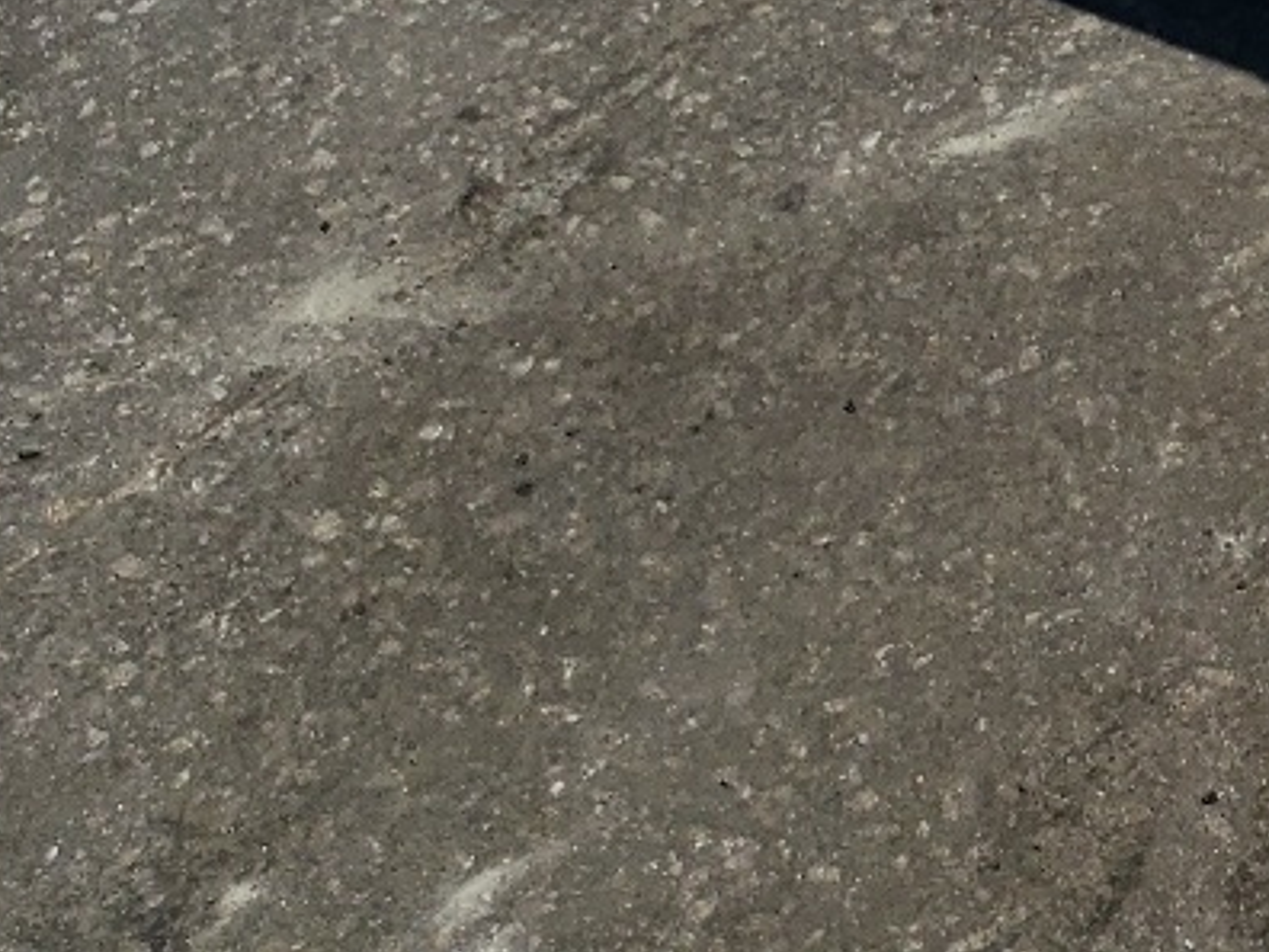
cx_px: 2413
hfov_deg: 15.5
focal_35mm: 105
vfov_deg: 13.7
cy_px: -199
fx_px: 3849
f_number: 1.5
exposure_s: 1/10000
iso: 50
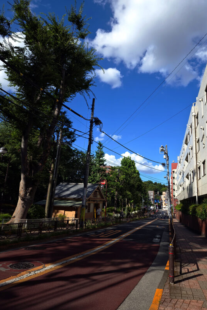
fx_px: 207
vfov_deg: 73.7
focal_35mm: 24
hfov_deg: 53.1
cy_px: 155
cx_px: 112
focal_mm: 6.4
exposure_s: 1/694
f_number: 1.8
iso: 12
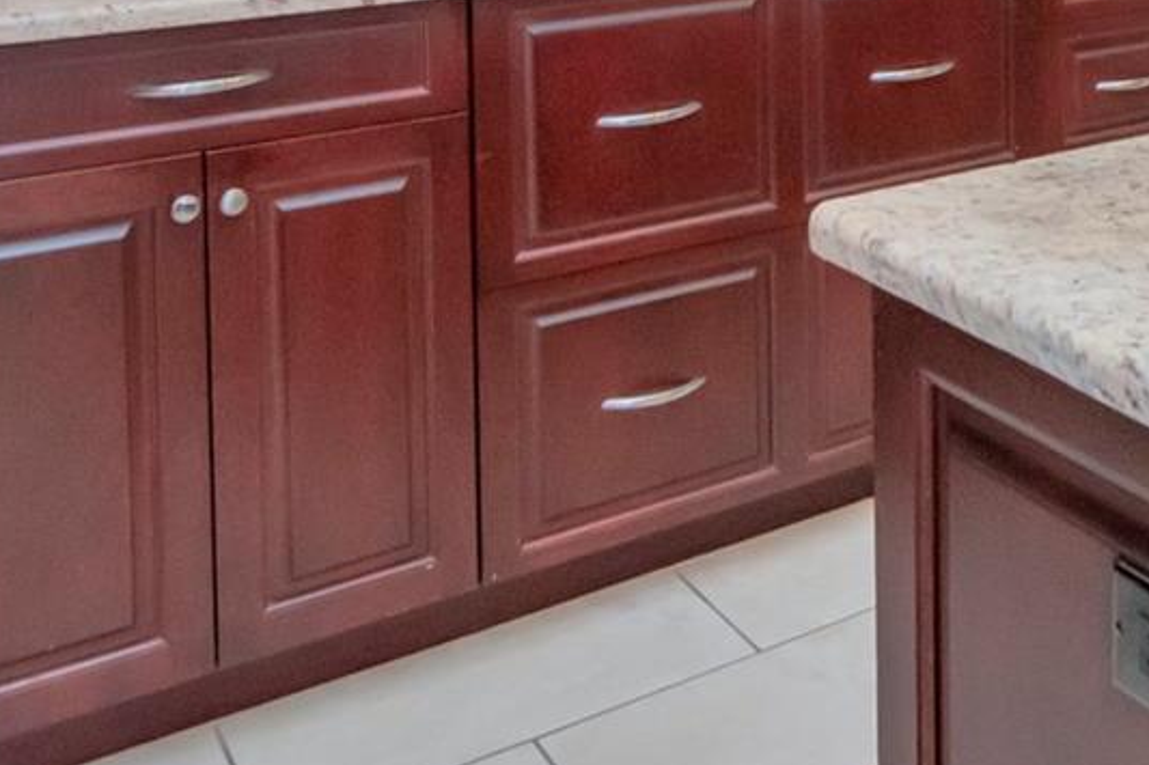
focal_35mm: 50
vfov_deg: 23.6
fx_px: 1579
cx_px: 1015
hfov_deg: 37.6
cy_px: -261
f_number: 8
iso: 1600
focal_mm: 11
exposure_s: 1/200
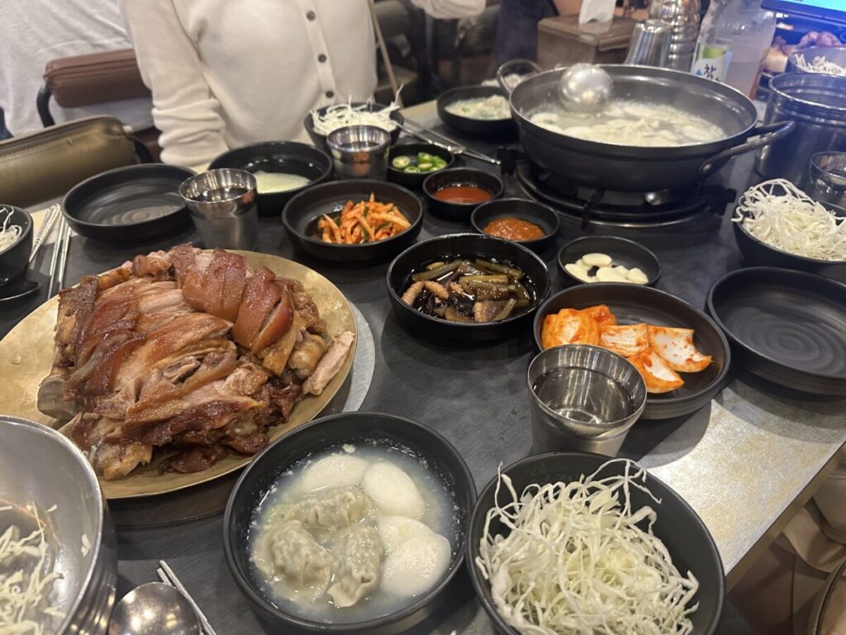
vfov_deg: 56.8
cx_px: 423
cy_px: 318
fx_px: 587
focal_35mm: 24
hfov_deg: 71.6
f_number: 1.78
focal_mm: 6.86
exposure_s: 1/60
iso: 400
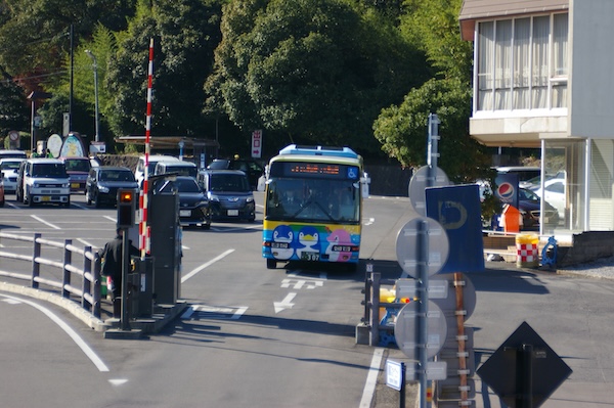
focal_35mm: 158
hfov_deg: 13.1
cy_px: 204
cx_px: 307
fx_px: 2684
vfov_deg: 8.7
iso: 400
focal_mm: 105
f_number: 5.6
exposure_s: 1/1000
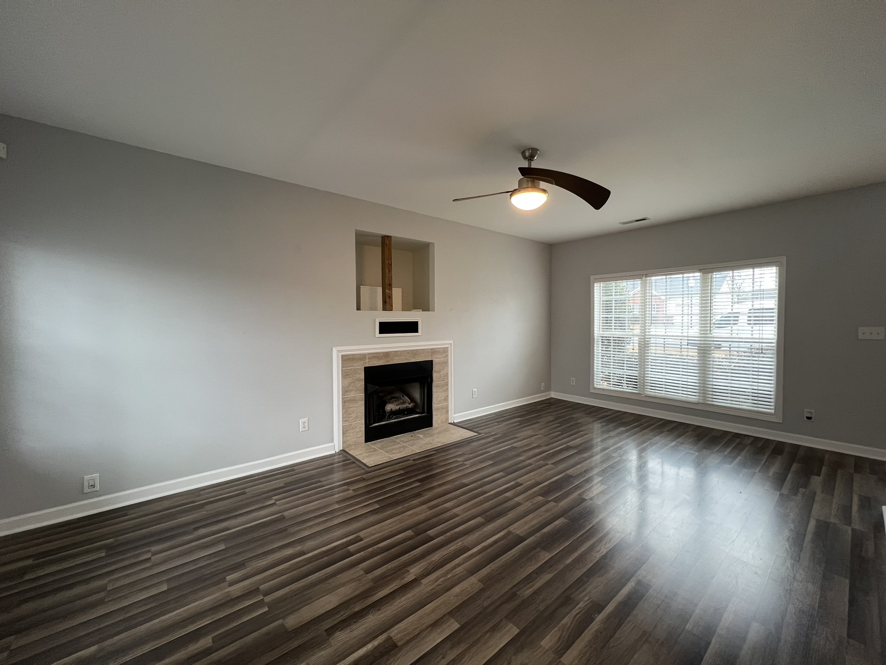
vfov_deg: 89.9
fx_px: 333
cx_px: 443
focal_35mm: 13
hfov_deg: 106.2
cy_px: 332
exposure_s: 1/60
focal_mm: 1.57
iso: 200
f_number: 1.8
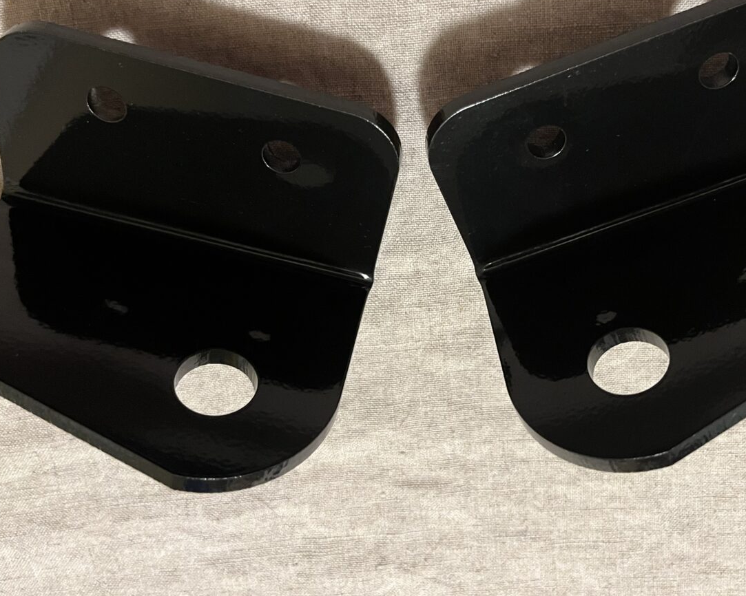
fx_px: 795
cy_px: 211
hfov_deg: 50.0
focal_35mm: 36
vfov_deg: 40.8
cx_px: 442
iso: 640
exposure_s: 1/40
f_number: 1.6
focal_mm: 5.1
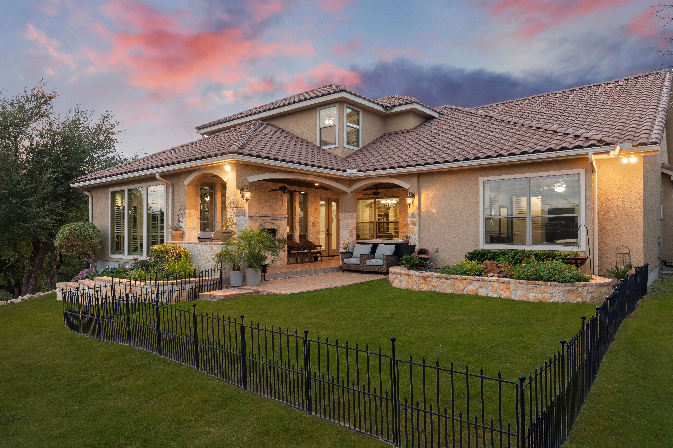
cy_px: 224
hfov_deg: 74.9
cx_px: 336
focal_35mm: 24
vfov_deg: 54.1
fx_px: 439
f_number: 8
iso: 800
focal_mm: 23.5
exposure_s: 1/3
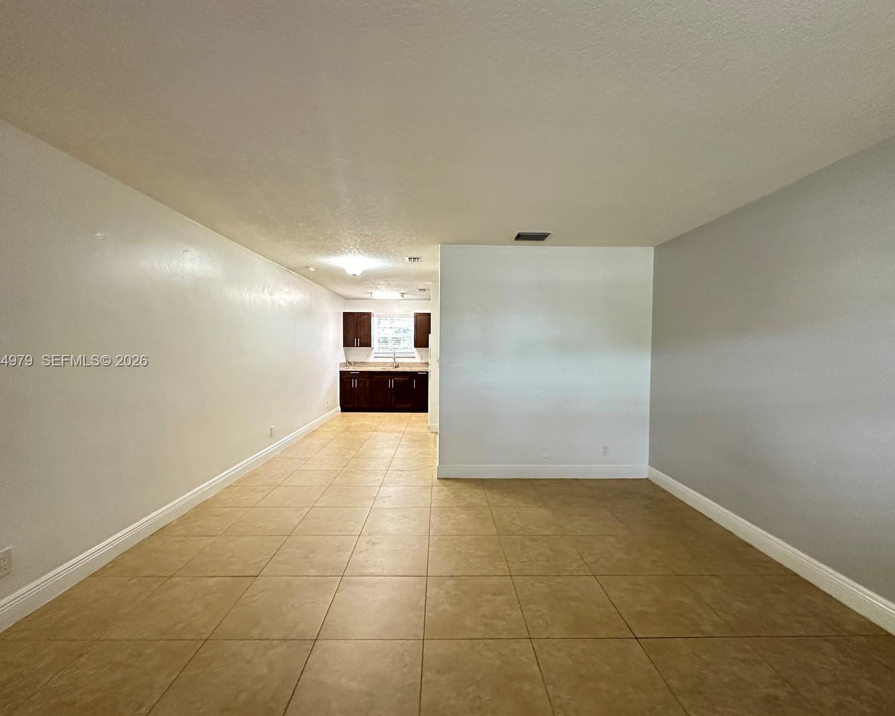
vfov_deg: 84.0
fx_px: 397
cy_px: 362
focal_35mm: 15
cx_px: 448
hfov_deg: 96.8
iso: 1000
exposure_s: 1/60
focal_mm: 2.22
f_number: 2.2
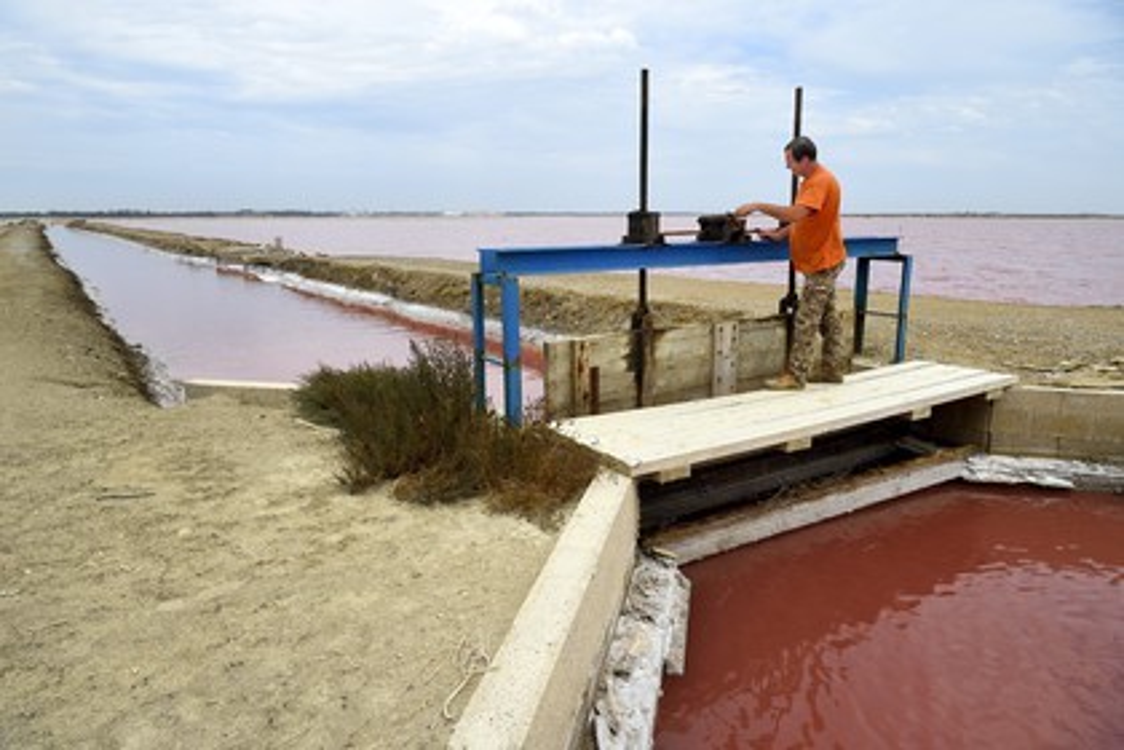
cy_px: 375
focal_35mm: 24
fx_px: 749
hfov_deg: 73.7
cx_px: 562
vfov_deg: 53.1
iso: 200
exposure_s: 1/320
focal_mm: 24
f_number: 9
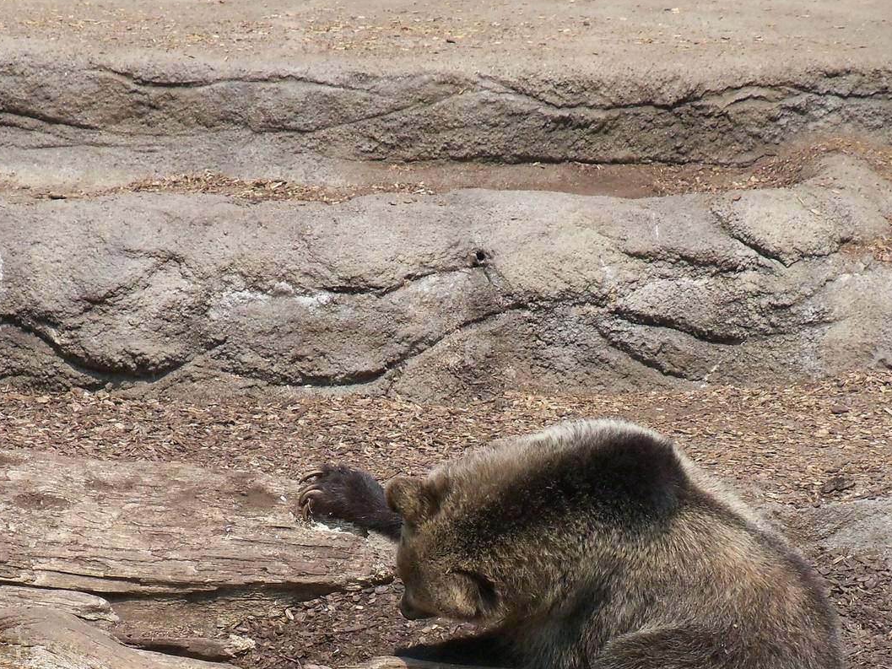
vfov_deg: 6.7
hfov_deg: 9.0
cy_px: 446
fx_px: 5695
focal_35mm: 221
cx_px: 382
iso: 200
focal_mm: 25.8
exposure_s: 1/1000
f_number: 4.3
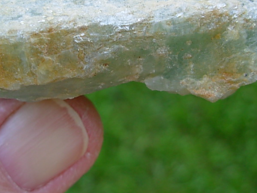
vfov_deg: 22.4
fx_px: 482
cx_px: 120
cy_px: 47
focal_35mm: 65
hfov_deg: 29.8
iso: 50
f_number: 2.9
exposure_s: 1/93.2
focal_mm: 6.3
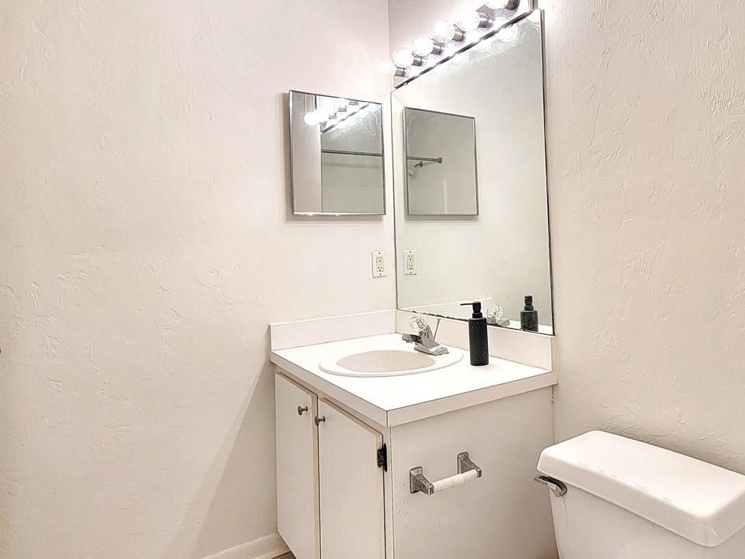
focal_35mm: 22
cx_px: 485
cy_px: 304
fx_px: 474
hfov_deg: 74.5
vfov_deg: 61.0
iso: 80
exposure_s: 1/60
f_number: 2.2
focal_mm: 2.2
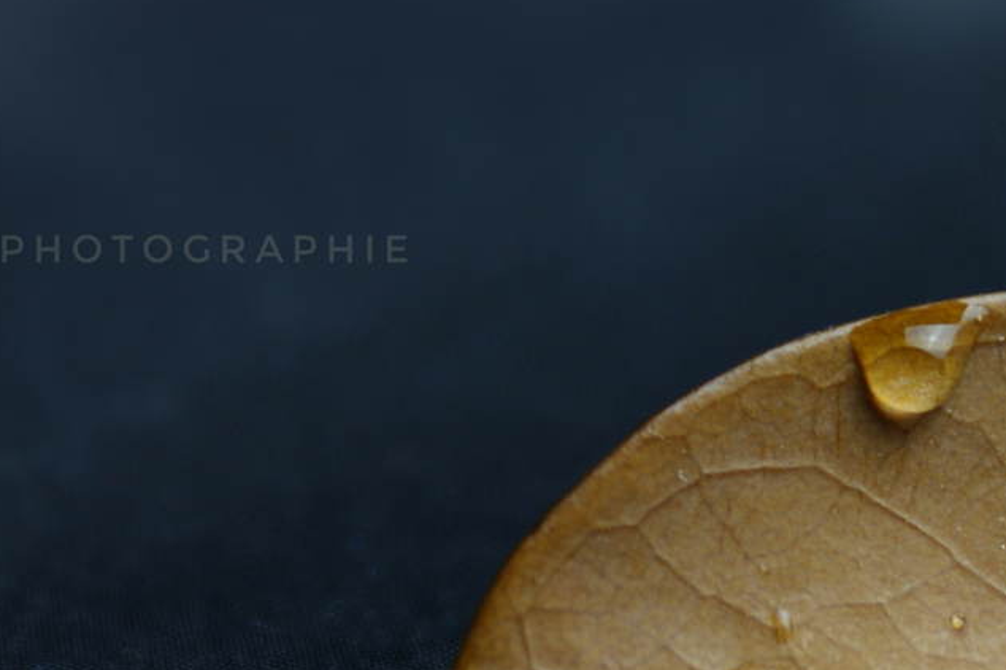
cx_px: 921
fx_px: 7513
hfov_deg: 7.6
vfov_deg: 5.1
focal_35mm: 269
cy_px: 403
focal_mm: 70
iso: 100
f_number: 5.6
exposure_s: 1/20
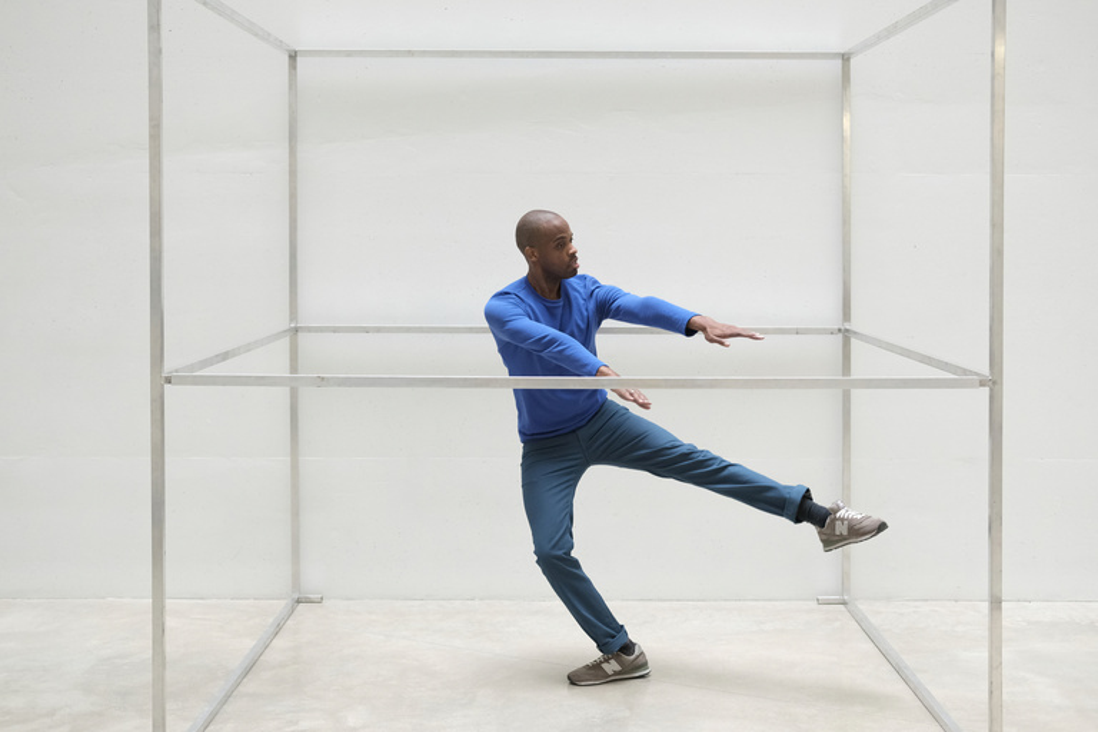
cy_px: 366
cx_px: 549
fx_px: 1616
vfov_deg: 25.5
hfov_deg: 37.5
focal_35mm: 53
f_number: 2.5
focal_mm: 35
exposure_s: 1/500
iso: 1600
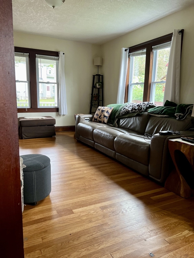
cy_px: 129
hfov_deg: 53.1
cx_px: 97
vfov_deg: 67.3
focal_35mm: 26
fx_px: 194
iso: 125
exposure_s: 1/69
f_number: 1.5
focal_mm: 5.7
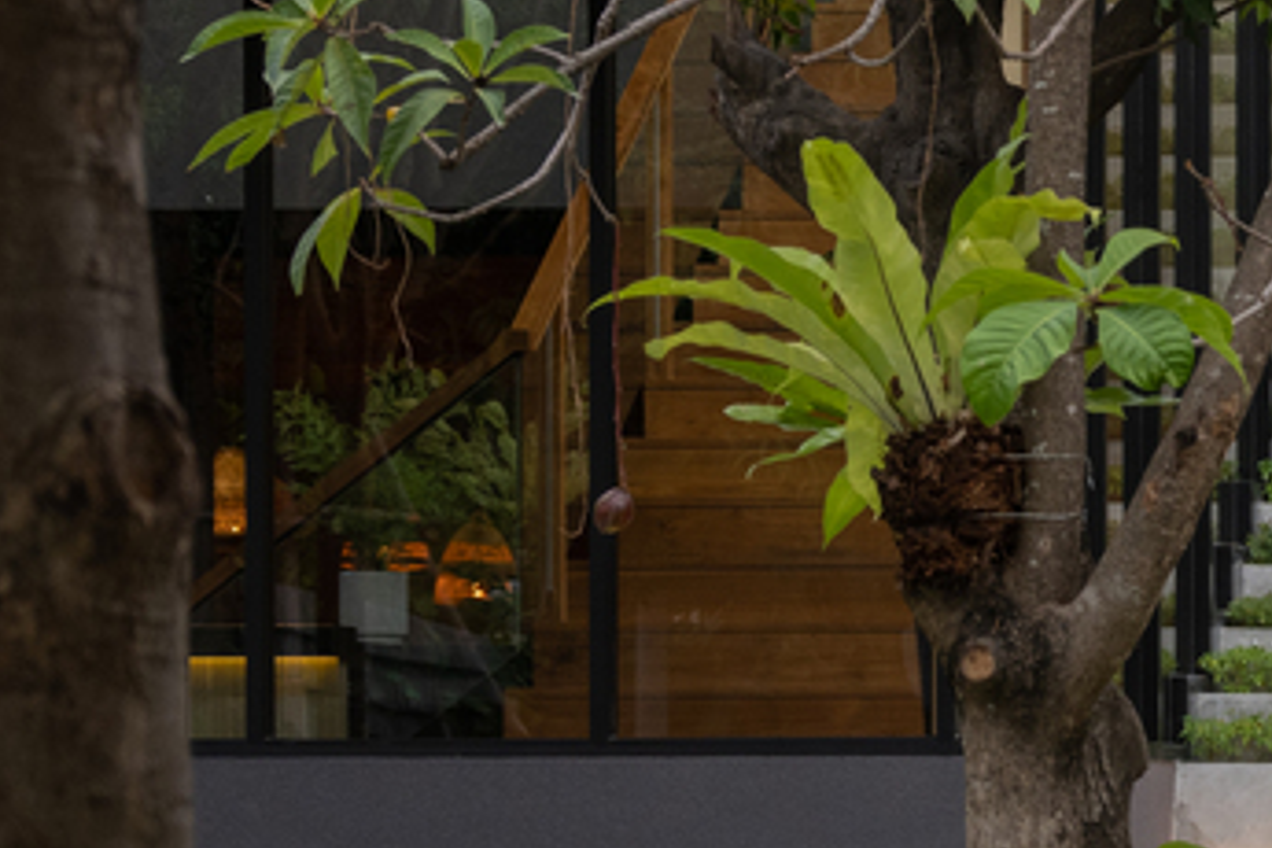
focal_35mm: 235
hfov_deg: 8.4
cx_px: 2301
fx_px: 8303
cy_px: 984
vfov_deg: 5.8
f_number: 6.3
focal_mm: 54
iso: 250
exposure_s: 1/60
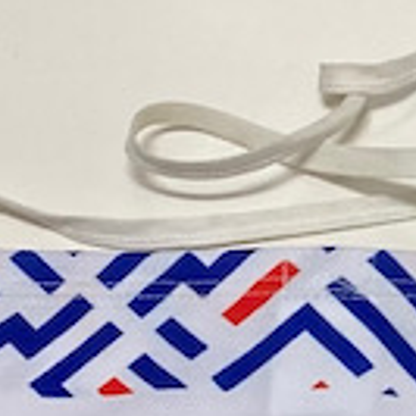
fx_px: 1210
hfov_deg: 19.5
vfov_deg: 18.3
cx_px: 247
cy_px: 522
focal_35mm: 89
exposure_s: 1/50
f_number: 1.8
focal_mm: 3.99
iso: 50
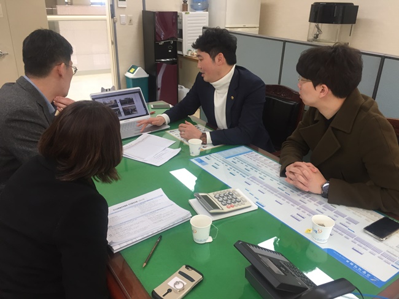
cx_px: 200
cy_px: 150
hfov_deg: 61.6
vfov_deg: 48.3
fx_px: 334
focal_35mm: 29
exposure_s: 1/40
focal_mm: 4.15
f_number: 2.2
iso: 40
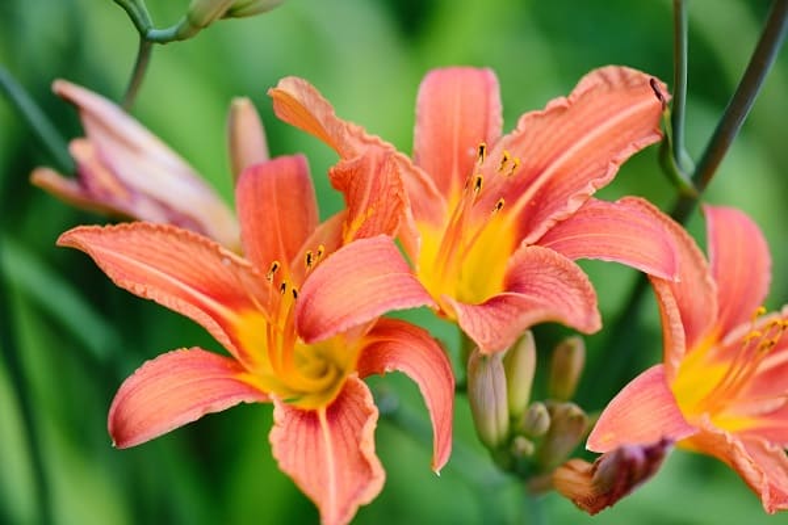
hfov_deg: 19.5
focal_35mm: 105
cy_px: 262
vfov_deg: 13.0
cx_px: 394
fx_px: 2298
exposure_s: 1/1250
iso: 400
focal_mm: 105
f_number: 4
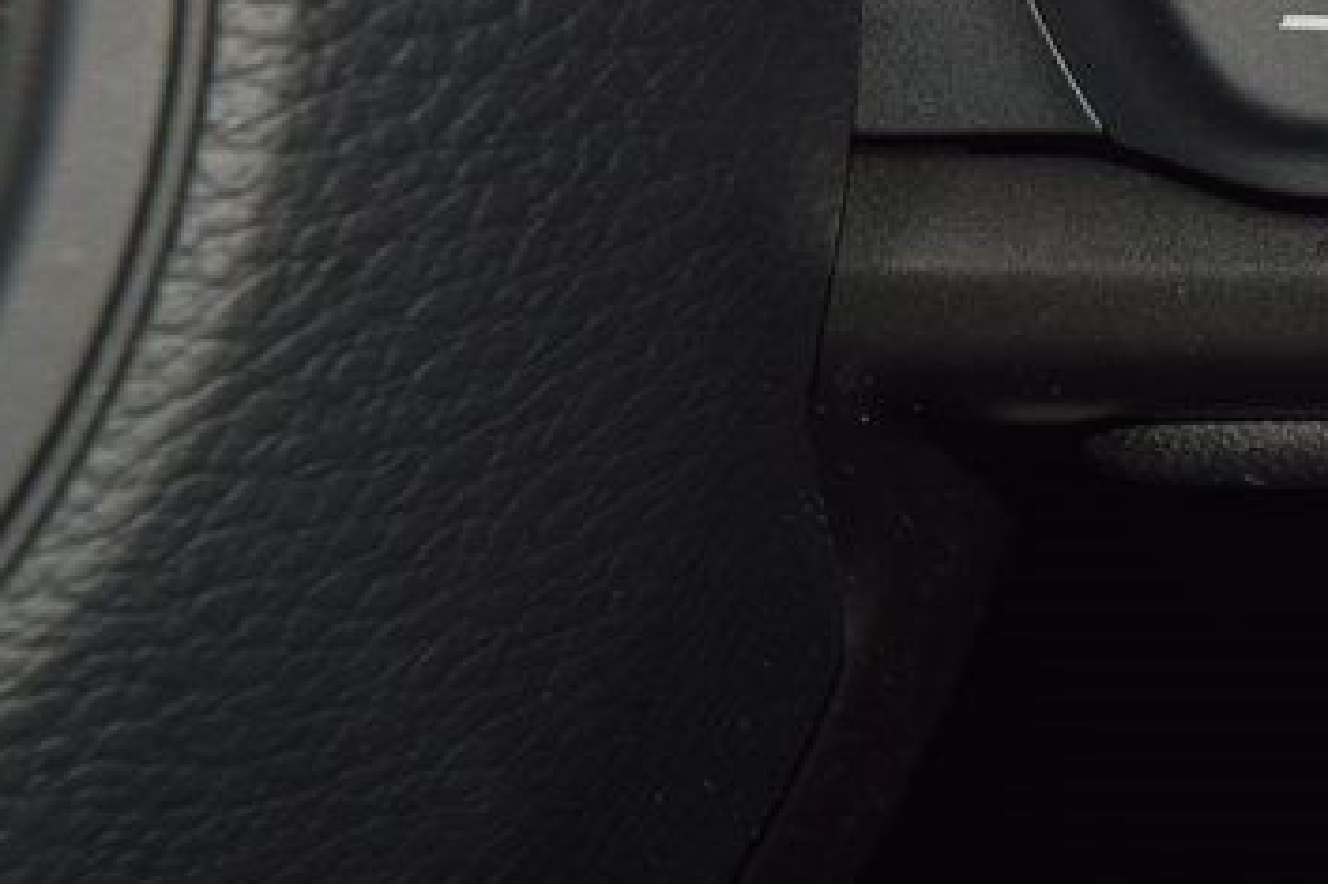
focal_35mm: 305
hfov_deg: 6.7
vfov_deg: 4.5
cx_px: 1847
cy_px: -216
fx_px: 11245
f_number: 8
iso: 100
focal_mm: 70
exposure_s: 1/125
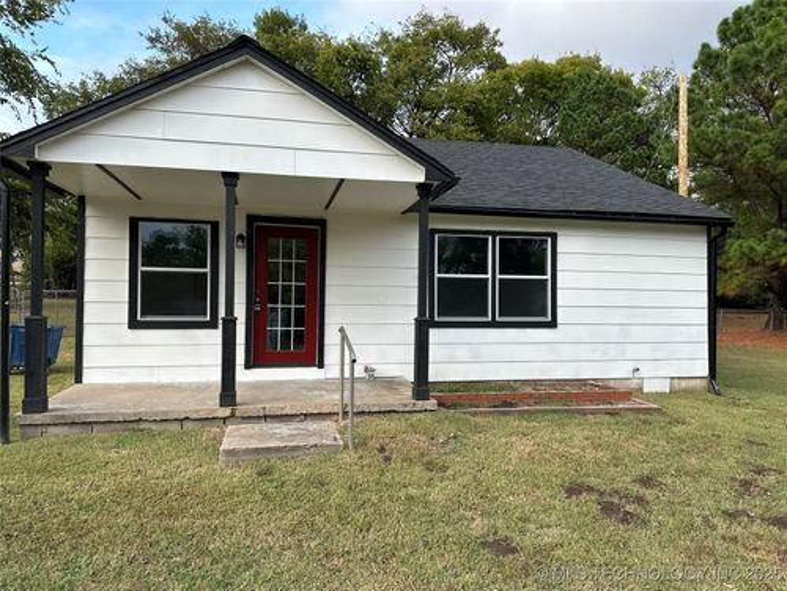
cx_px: 394
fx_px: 546
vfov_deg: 56.8
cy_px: 296
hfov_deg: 71.6
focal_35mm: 24
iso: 80
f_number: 1.78
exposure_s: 1/999
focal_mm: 6.86
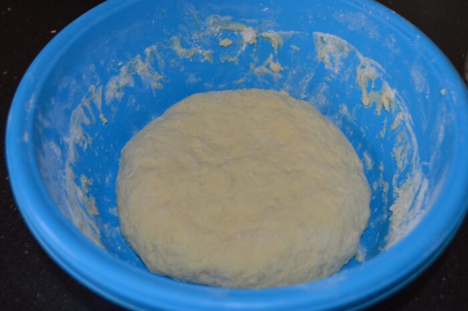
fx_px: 506
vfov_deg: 34.1
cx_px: 234
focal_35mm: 39
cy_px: 156
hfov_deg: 49.6
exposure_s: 1/60
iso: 400
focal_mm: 26
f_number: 4.2
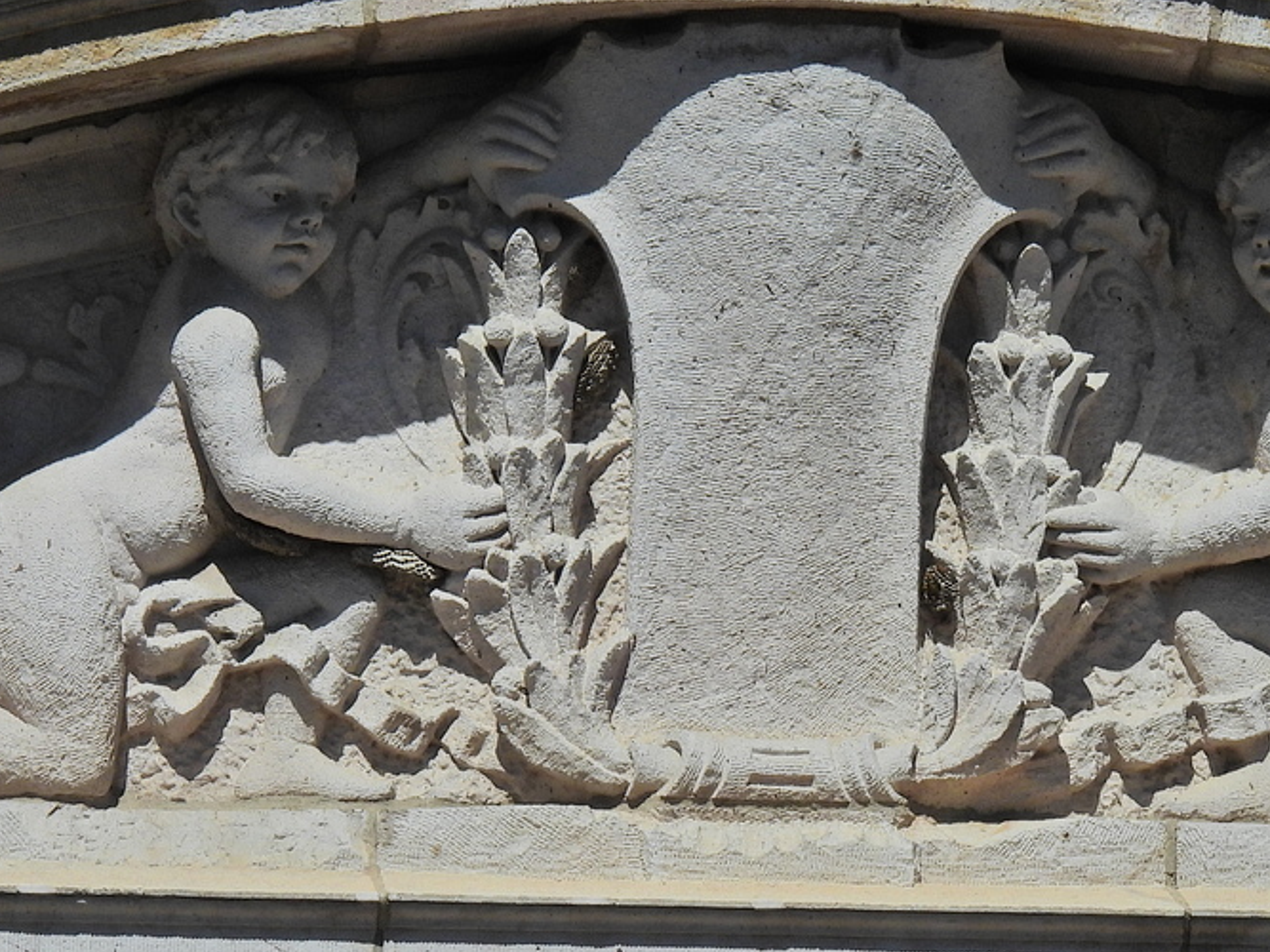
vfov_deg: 1.4
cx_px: 765
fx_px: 38736
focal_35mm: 1056
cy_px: 339
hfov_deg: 1.9
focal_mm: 98.1
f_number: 5
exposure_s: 1/1600
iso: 100
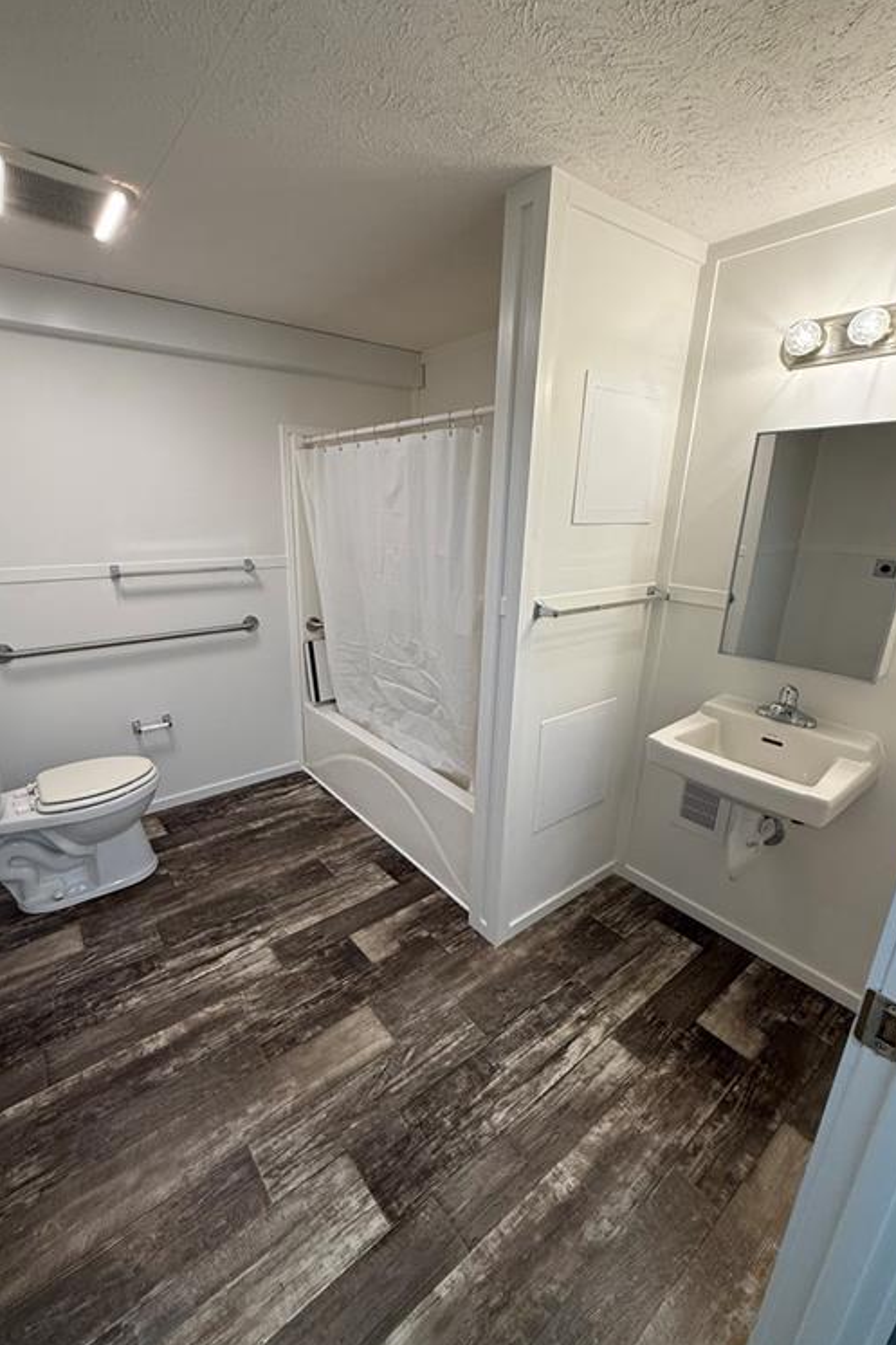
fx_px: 560
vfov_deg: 100.4
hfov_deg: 77.1
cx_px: 400
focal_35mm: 15
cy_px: 672
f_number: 2.2
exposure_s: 1/120
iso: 200
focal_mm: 2.22
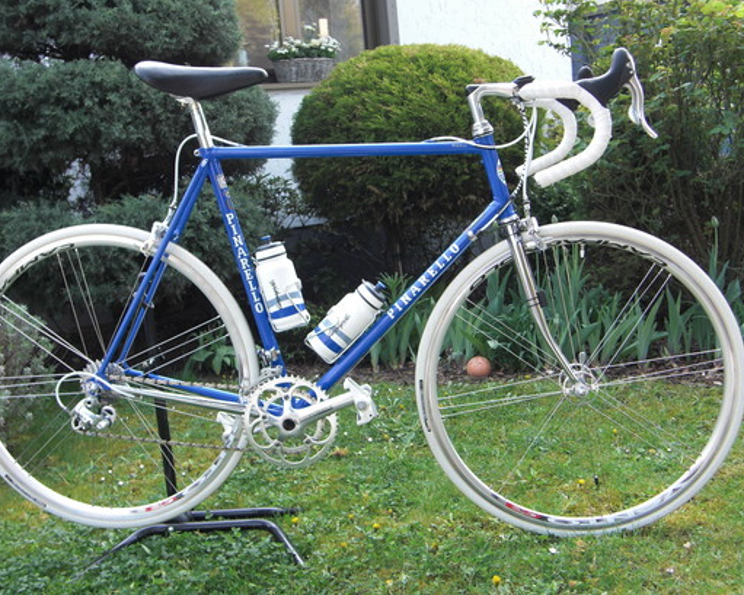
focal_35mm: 41
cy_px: 296
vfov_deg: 36.5
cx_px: 349
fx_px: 903
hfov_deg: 44.8
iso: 50
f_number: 3
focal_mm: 6.9
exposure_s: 1/60
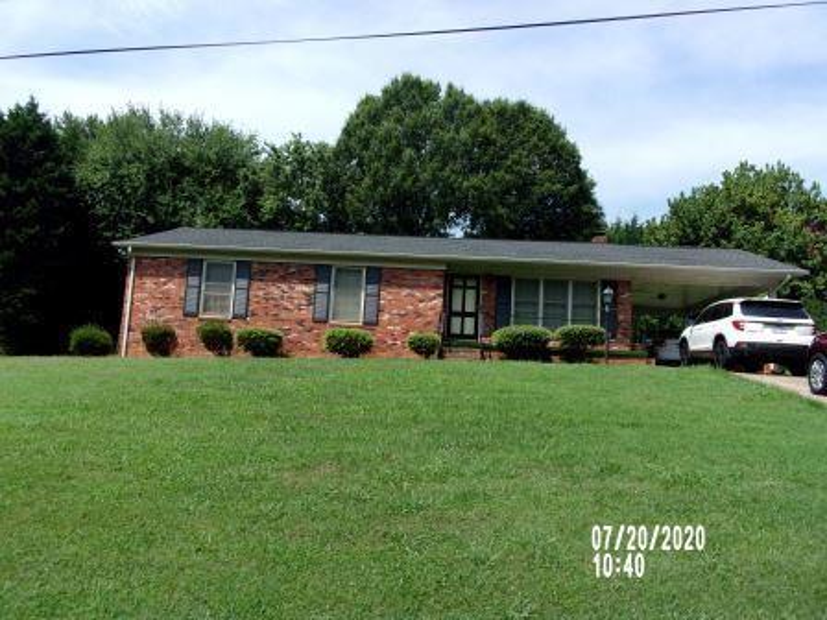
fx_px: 669
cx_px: 414
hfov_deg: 63.4
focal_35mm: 28
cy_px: 310
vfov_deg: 49.7
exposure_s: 1/210
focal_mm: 5.1
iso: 200
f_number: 10.8
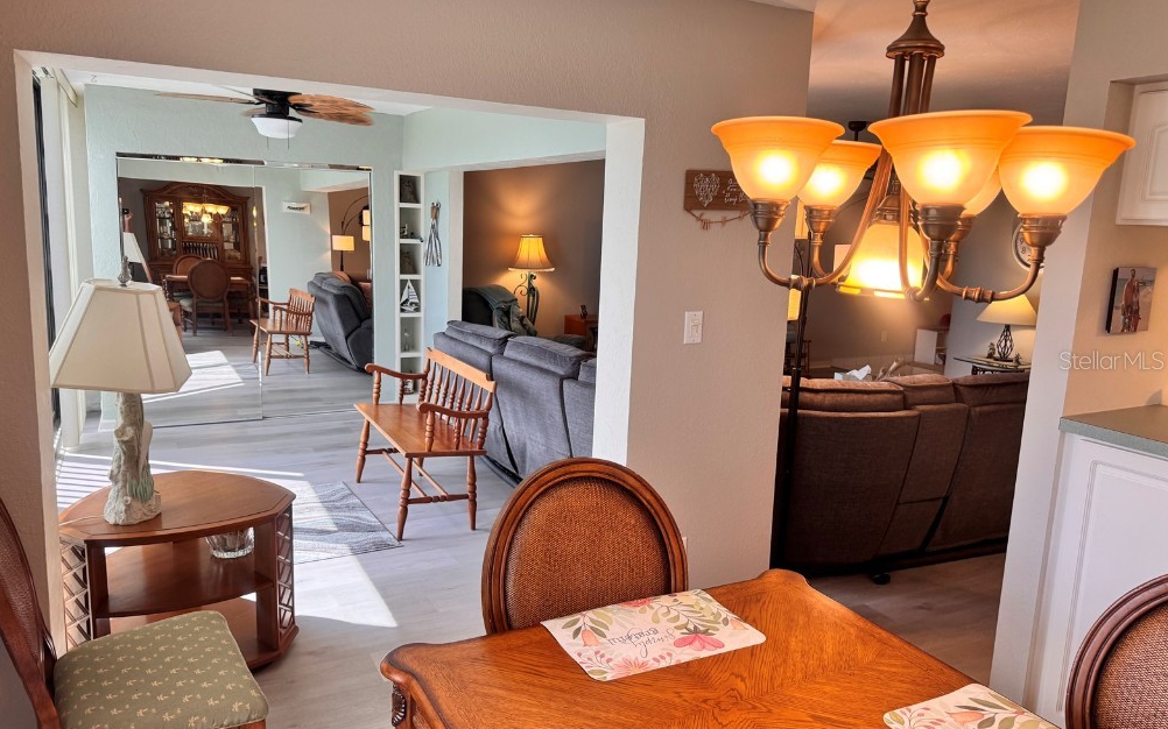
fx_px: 828
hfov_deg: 70.4
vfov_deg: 47.6
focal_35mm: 26
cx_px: 572
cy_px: 360
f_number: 1.78
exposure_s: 1/120
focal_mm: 6.76
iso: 125
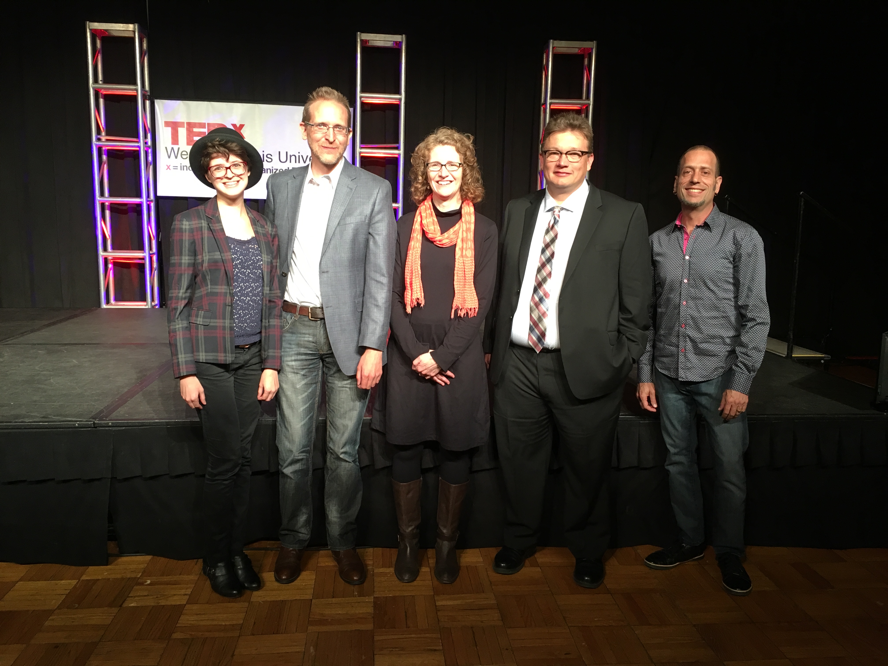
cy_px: 333
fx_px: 744
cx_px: 444
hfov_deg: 61.7
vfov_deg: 48.2
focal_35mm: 29
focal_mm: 4.15
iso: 80
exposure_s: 1/30
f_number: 2.2
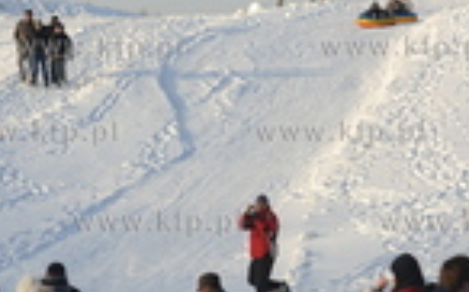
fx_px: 4279
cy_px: 263
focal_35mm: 335
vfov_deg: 3.9
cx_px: 578
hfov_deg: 6.2
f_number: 5
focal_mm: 120
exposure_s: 1/500
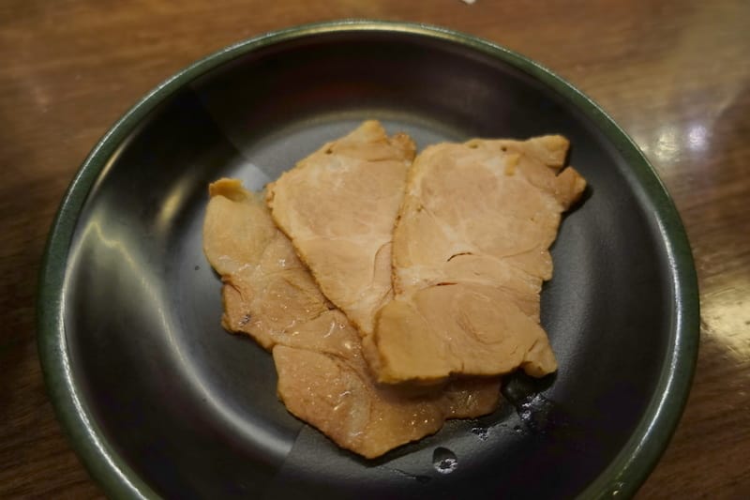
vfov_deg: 53.1
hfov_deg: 73.8
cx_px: 375
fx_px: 500
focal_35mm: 24
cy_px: 250
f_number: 1.8
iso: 250
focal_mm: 8.8
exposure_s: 1/30
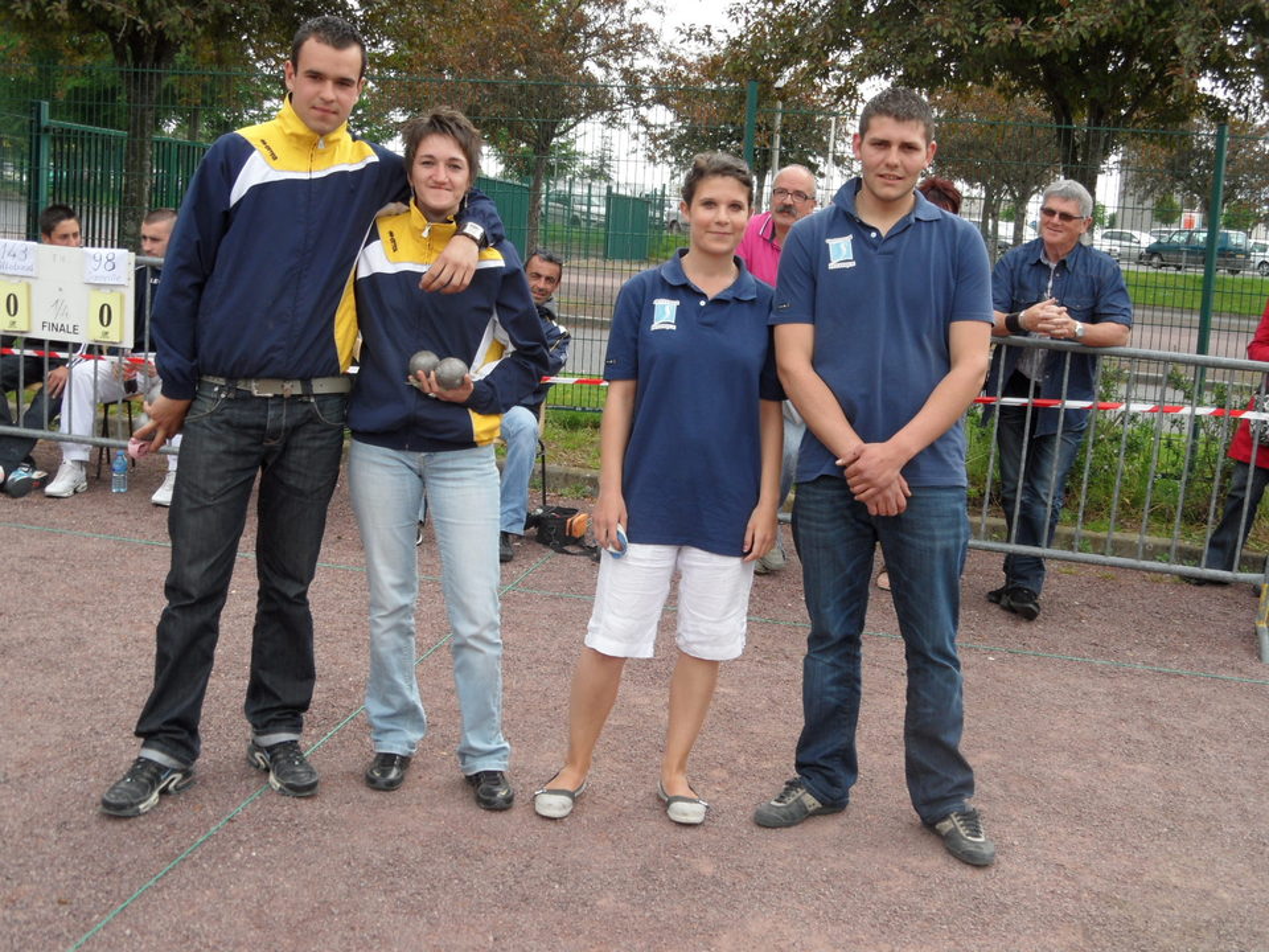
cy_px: 476
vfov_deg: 36.0
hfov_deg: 46.8
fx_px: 1466
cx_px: 634
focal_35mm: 40
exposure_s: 1/250
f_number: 3.6
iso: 80
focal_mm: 6.5
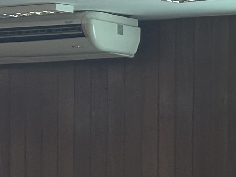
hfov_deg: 8.0
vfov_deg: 6.0
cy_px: 270
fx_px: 1663
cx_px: -46
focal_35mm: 244
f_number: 1.6
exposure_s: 1/40
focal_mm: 5.96
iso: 200
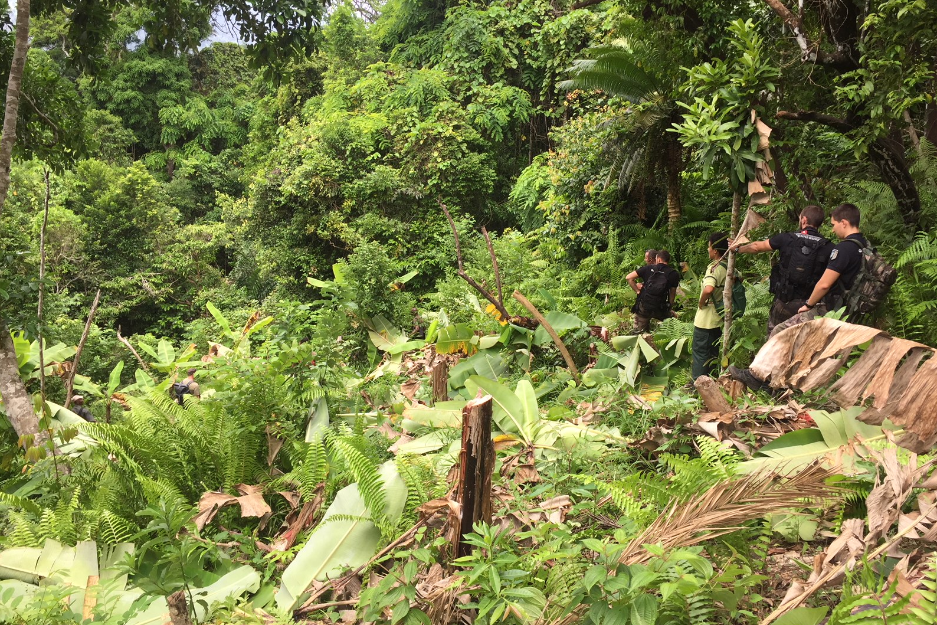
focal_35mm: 31
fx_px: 807
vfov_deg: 42.3
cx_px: 462
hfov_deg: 60.3
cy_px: 304
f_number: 2.2
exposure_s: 1/237
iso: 32
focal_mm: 4.15
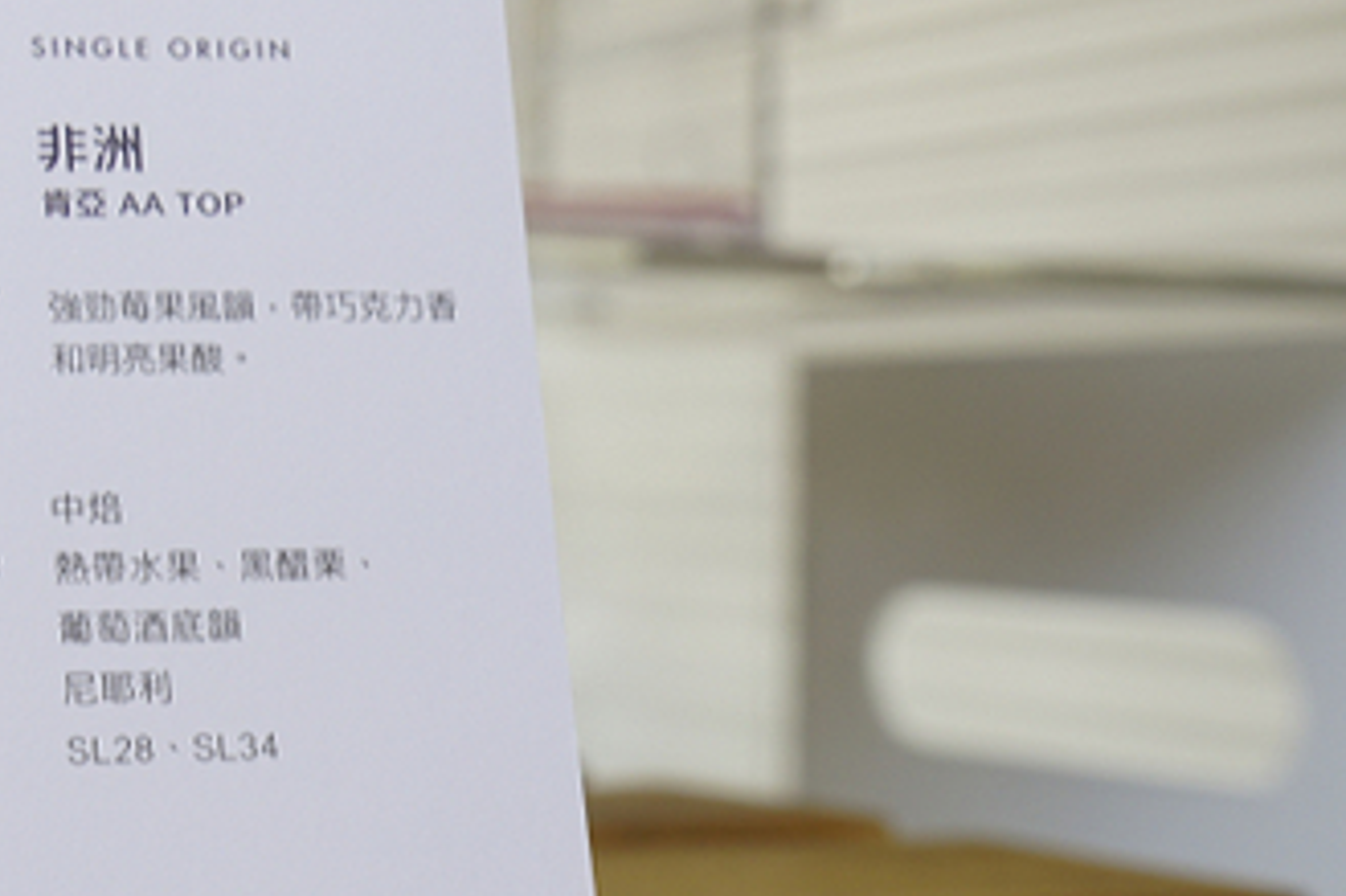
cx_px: -192
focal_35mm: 75
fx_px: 2803
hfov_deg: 24.8
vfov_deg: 18.1
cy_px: 356
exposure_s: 1/30
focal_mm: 29
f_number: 8
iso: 100
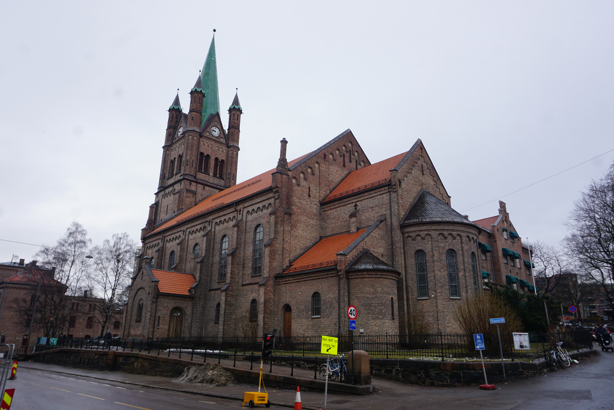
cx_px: 307
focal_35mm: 24
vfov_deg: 53.1
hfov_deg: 73.7
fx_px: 409
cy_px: 205
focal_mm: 16
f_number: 8
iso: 100
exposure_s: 1/80
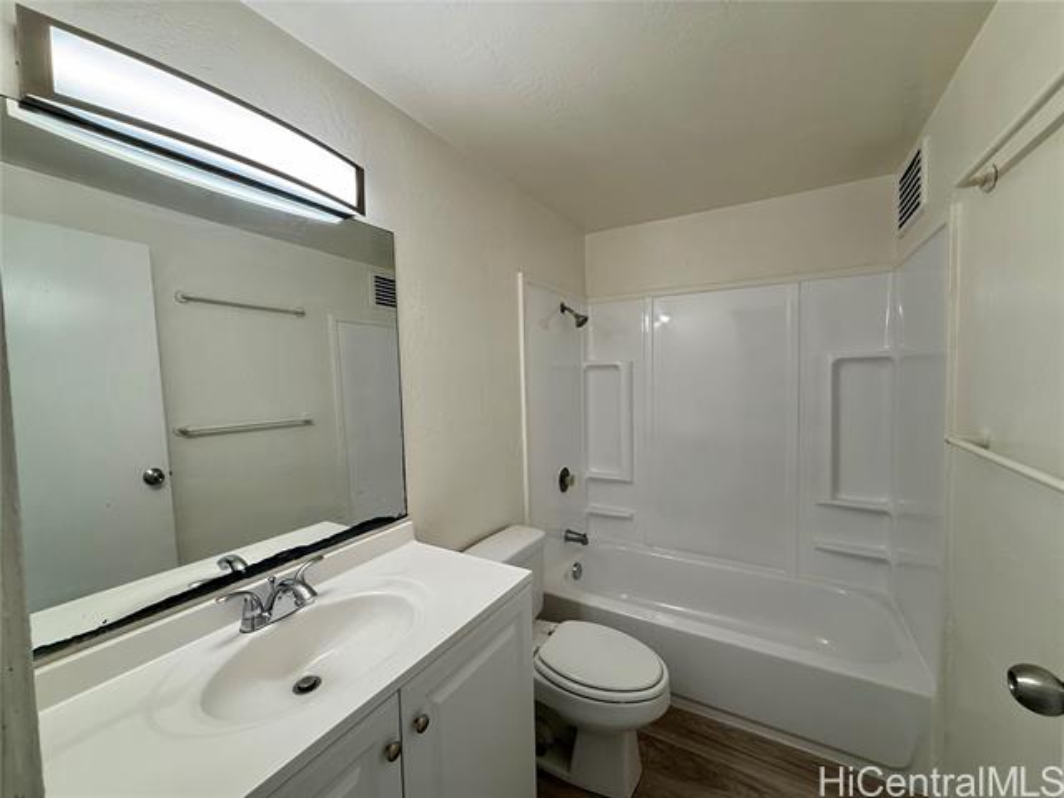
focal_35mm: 14
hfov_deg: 102.1
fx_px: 430
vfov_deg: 85.7
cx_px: 532
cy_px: 399
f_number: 2.2
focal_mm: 2.22
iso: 125
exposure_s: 1/120
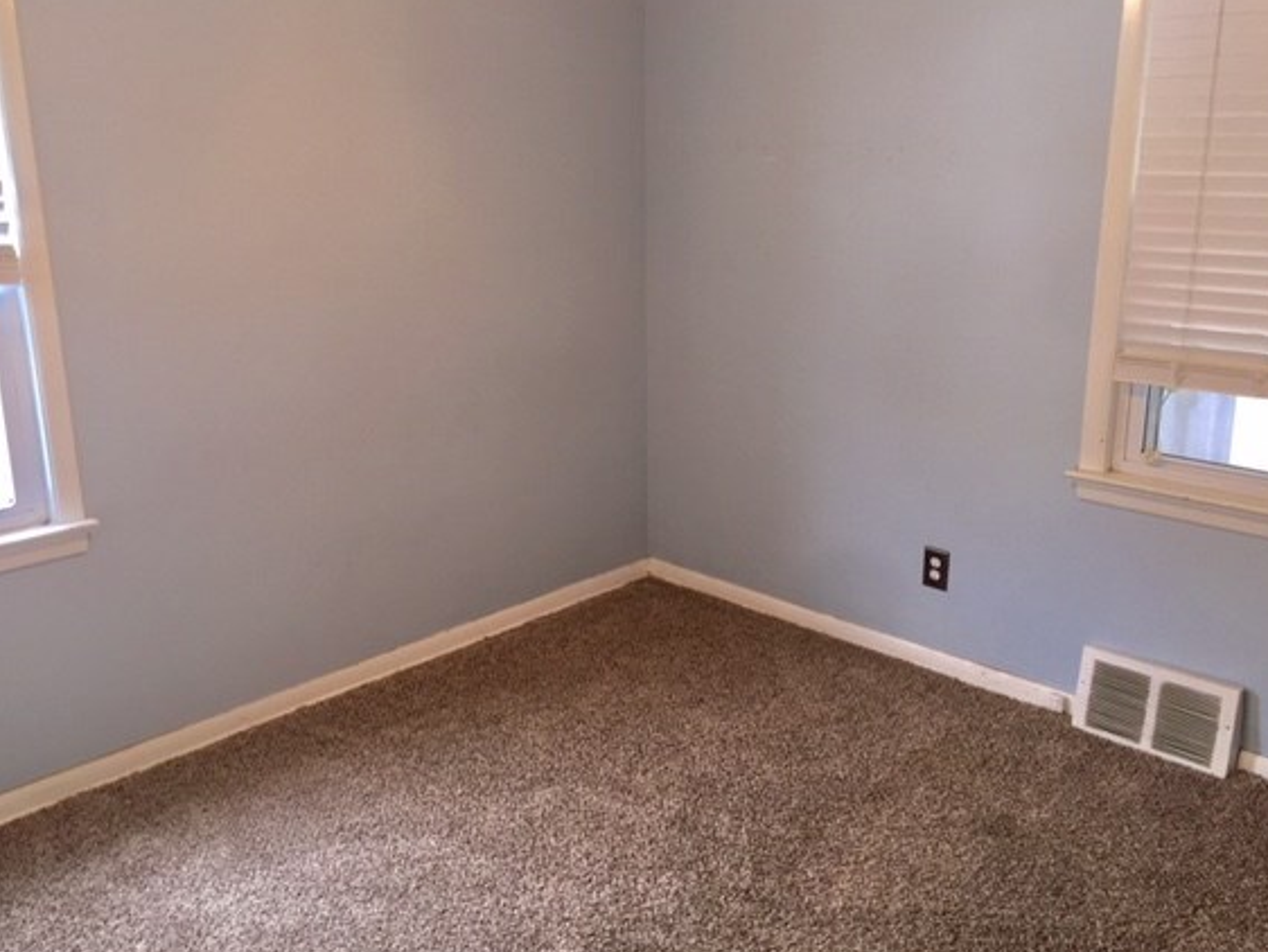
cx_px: 611
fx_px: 1209
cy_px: 442
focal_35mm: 33
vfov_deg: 42.9
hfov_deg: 55.3
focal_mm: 4.15
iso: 64
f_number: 2.2
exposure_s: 1/30
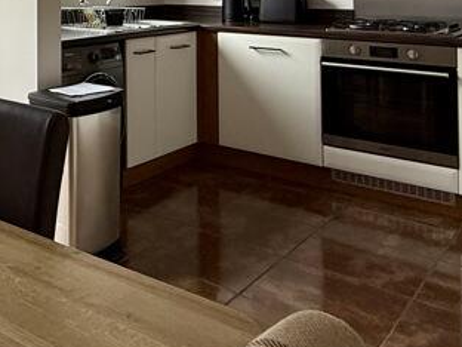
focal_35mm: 46
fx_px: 614
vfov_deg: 28.6
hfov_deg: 36.1
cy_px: -34
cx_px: -25
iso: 50
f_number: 2.2
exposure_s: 1/137
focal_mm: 2.22
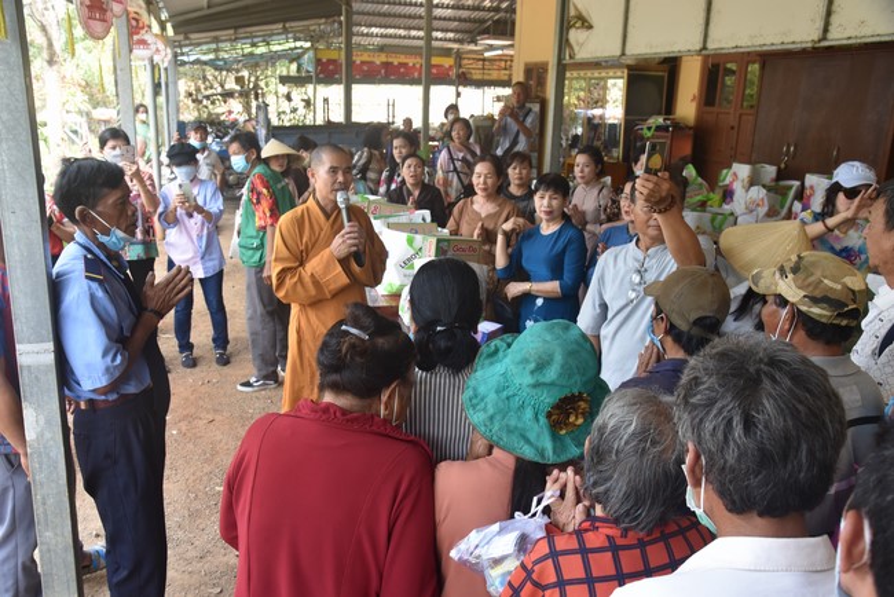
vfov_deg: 41.2
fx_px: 795
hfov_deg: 58.7
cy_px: 298
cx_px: 447
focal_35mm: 32
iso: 2000
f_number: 8
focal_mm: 32
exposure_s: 1/250
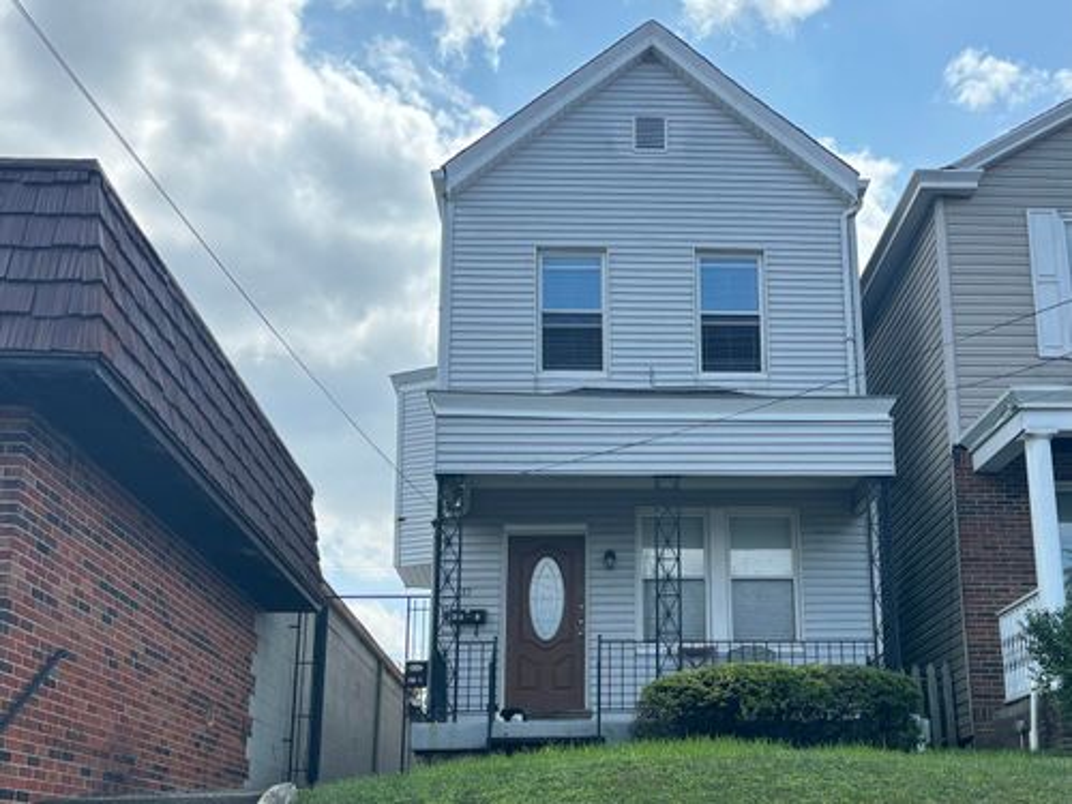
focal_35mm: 26
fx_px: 805
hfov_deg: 67.3
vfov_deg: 53.1
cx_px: 536
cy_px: 402
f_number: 1.6
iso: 50
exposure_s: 1/1949
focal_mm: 5.96
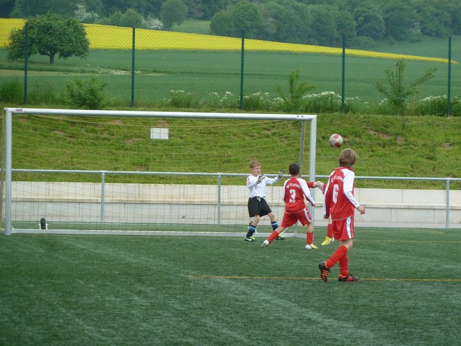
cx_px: 230
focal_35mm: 242
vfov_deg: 6.1
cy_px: 173
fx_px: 3223
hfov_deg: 8.2
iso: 160
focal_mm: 39.7
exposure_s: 1/320
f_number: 4.7
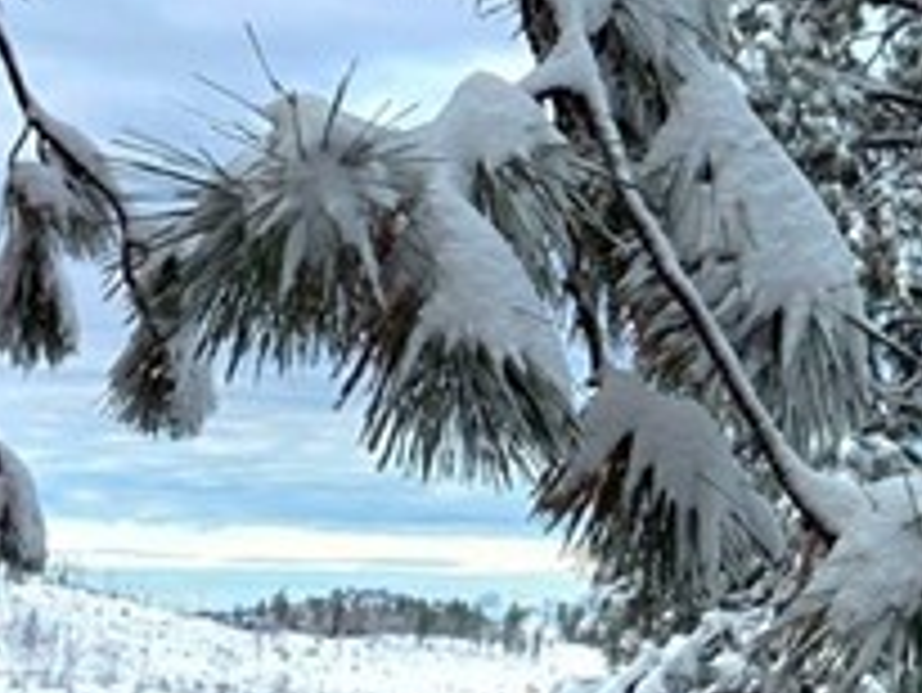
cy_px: 261
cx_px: 1790
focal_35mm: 115
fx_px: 3065
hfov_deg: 14.5
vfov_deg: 12.9
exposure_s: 1/5000
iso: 80
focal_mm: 6.3
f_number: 1.7
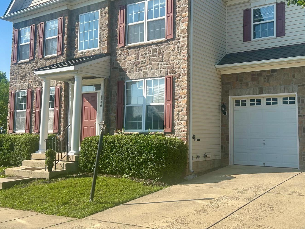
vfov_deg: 35.9
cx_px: 210
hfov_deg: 45.9
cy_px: 98
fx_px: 352
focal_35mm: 40
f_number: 1.5
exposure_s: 1/3968
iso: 50
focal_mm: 5.7
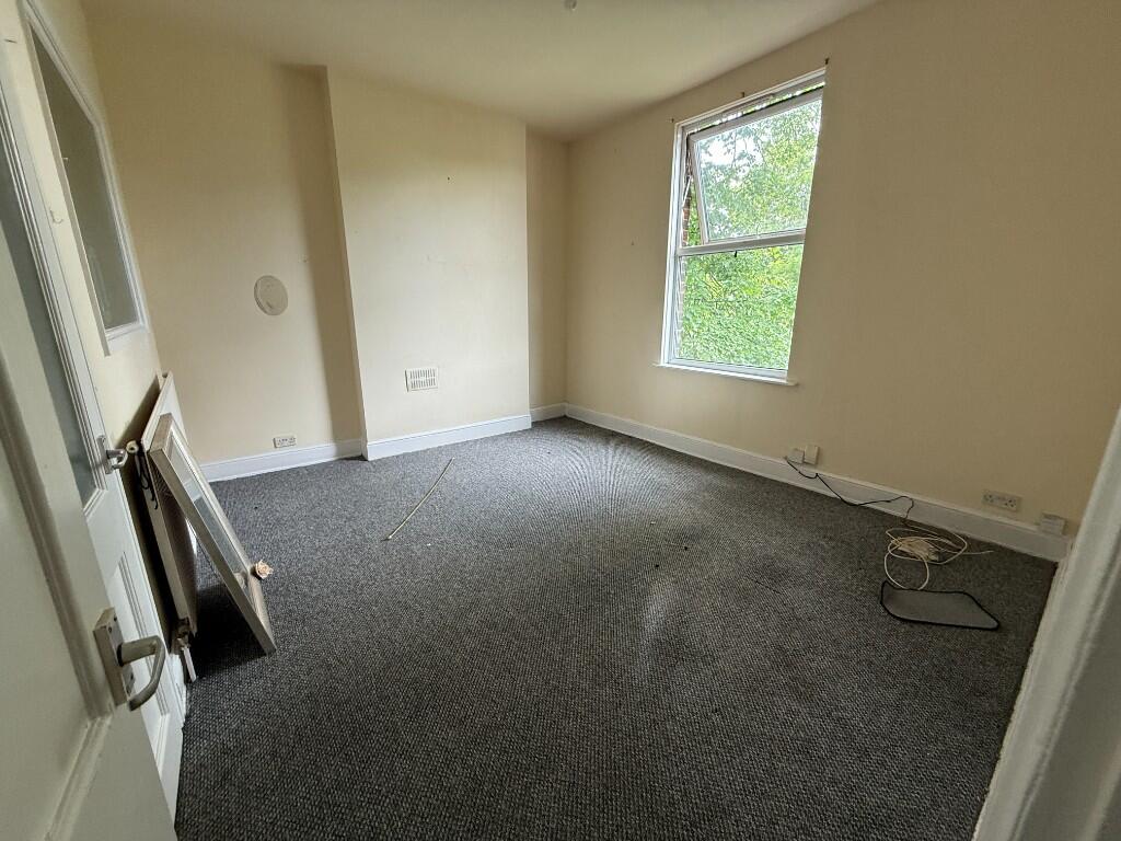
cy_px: 420
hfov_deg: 102.1
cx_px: 560
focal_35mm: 14
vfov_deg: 85.7
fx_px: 453
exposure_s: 1/99
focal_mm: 2.22
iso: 125
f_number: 2.2
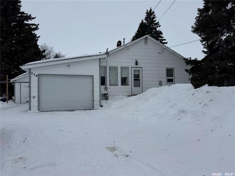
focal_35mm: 24
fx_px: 163
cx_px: 118
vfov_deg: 56.8
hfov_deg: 71.6
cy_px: 88
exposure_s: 1/12346
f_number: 1.78
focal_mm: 6.76
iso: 80
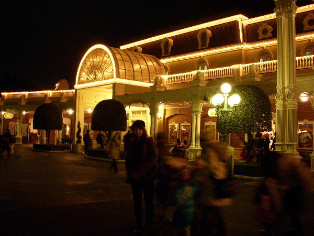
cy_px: 118
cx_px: 157
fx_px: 345
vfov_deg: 37.7
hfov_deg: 49.0
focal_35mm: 38
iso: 400
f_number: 3.3
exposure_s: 1/5
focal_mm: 6.3
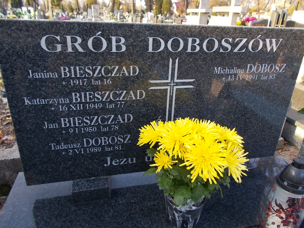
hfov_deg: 67.3
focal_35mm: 26
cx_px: 152
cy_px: 114
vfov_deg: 53.1
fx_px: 228
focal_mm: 4.6
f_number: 3.2
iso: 80
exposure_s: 1/60
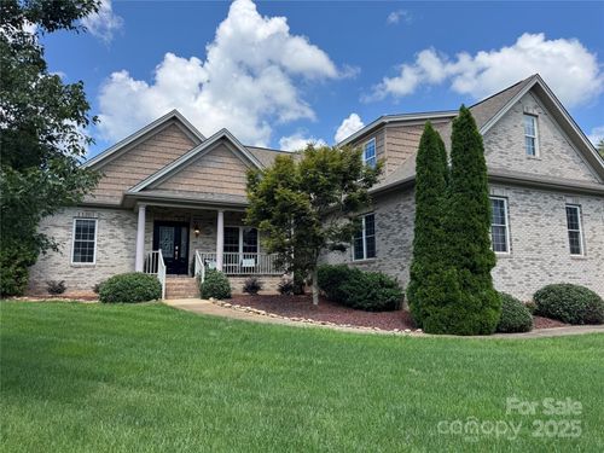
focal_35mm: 24
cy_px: 226
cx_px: 302
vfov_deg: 56.8
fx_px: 419
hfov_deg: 71.6
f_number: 1.78
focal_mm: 6.76
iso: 80
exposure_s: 1/2604
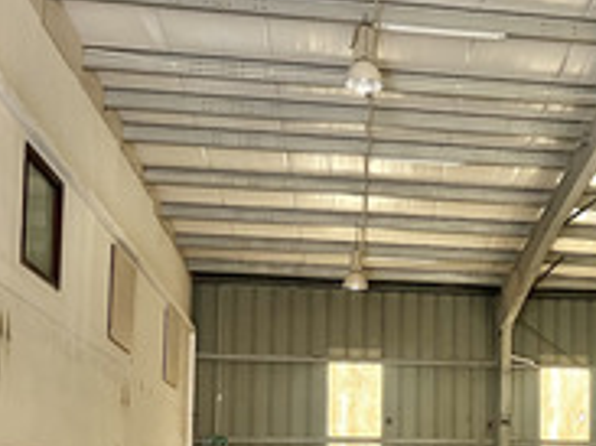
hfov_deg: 28.2
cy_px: 418
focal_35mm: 65
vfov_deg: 21.9
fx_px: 1118
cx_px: 581
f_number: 1.5
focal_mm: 5.7
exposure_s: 1/60
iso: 250
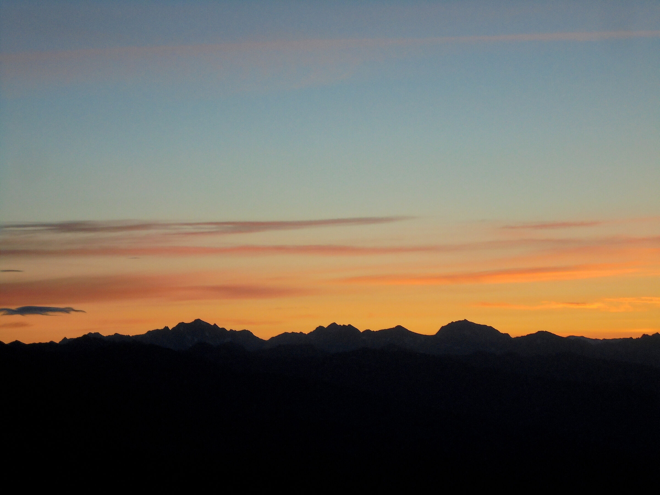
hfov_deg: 20.9
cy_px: 248
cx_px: 330
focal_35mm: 94
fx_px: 1792
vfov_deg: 15.7
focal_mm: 16.9
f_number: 4.7
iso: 250
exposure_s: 1/160
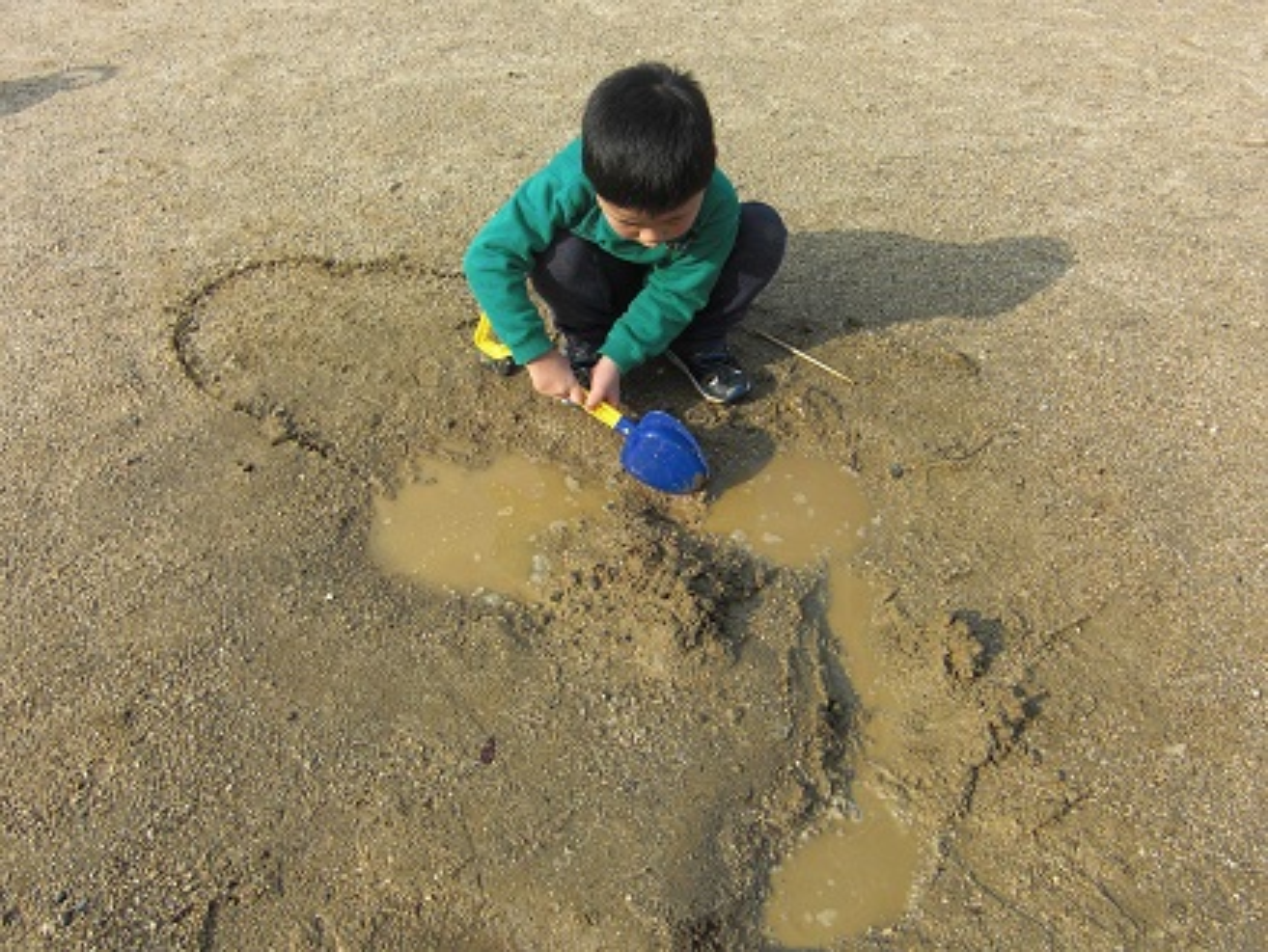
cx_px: 634
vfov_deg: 43.0
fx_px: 1209
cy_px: 476
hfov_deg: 55.3
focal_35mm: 33
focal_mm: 5.8
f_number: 2.7
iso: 50
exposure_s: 1/500
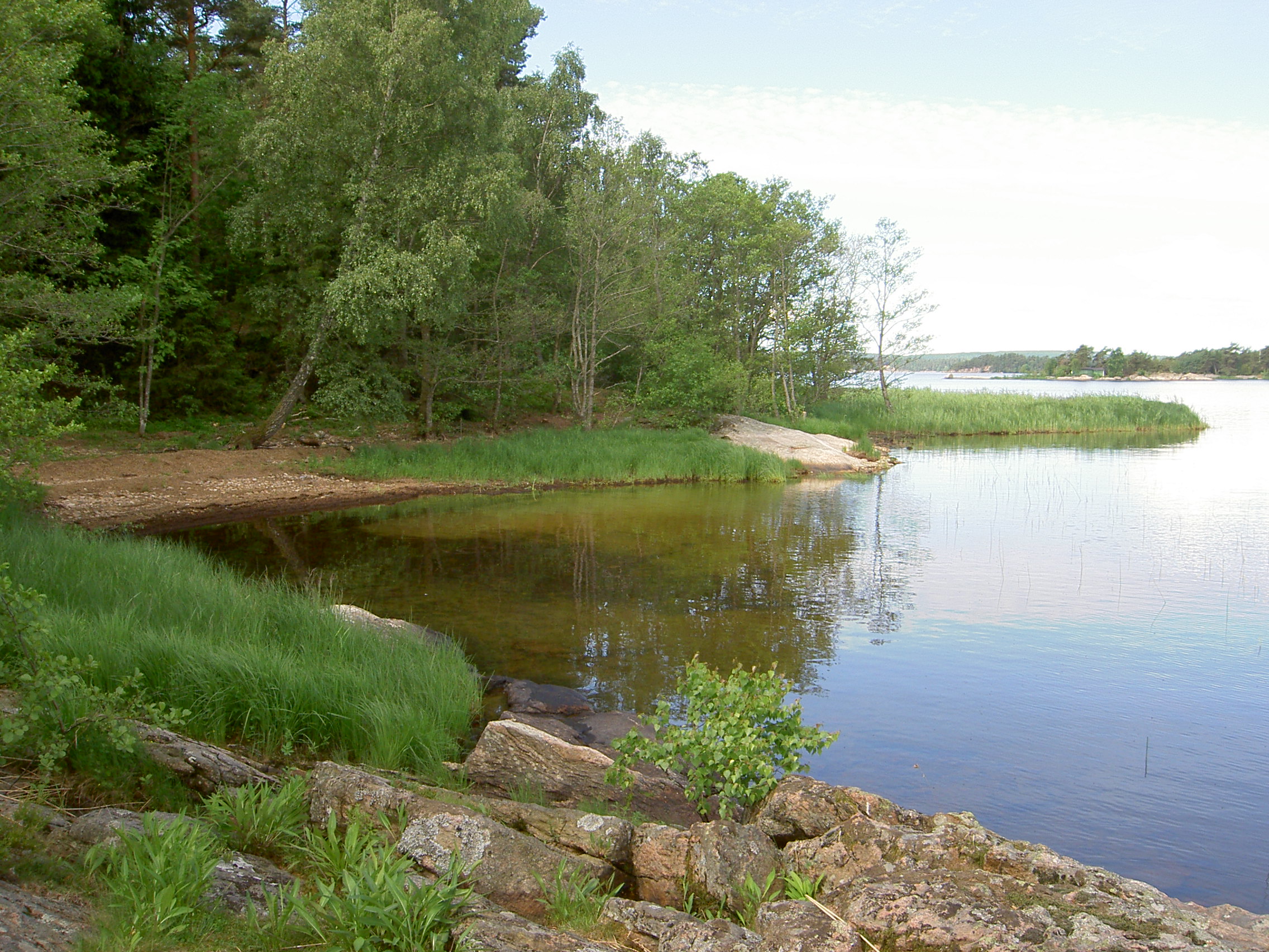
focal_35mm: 34
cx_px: 634
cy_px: 476
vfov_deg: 41.8
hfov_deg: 54.0
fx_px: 1246
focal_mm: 5.6
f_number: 4.7
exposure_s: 1/125
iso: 100
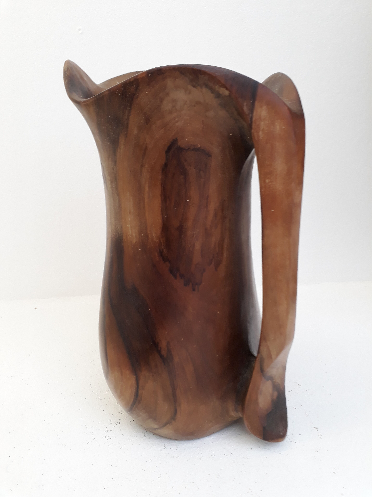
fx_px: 387
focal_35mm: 27
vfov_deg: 65.3
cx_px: 186
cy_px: 248
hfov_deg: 51.4
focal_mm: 3.6
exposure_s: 1/33
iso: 125
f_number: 1.9
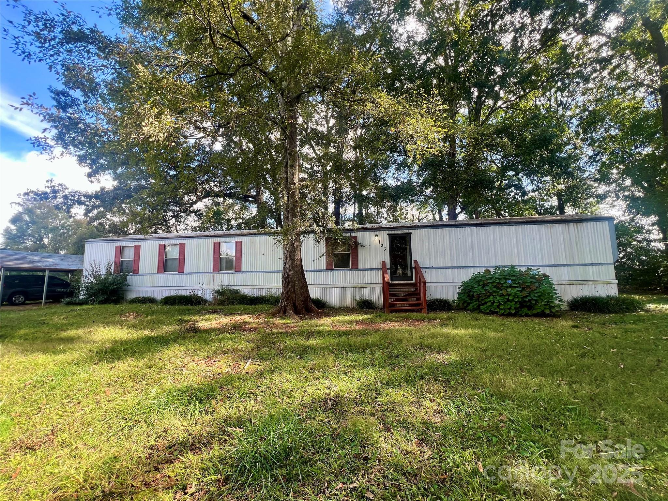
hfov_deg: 106.2
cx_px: 334
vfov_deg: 89.9
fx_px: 251
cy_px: 250
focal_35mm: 13
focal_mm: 1.57
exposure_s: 1/106
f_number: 1.8
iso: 32
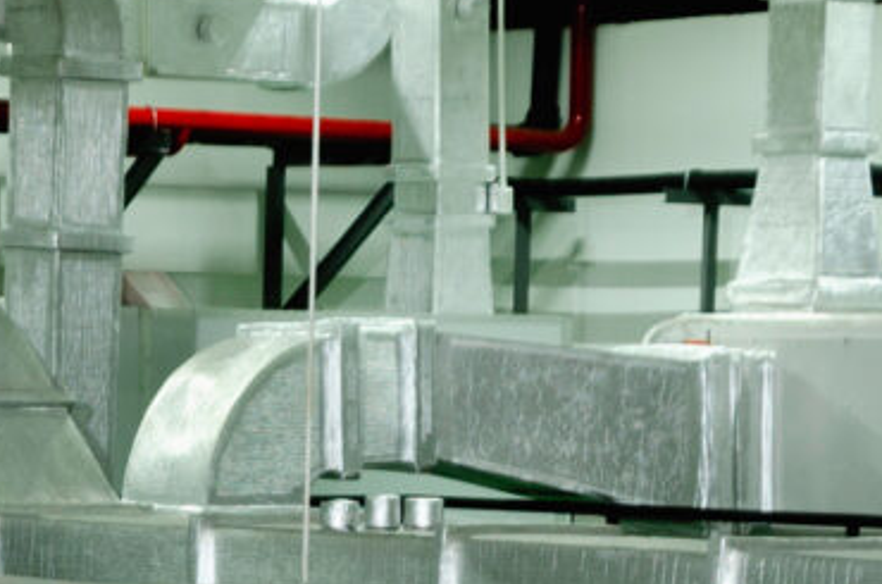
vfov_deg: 7.0
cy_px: 1206
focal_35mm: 187
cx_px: 81
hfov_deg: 11.0
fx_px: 4572
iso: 100
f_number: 6.3
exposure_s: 1.6
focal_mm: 18
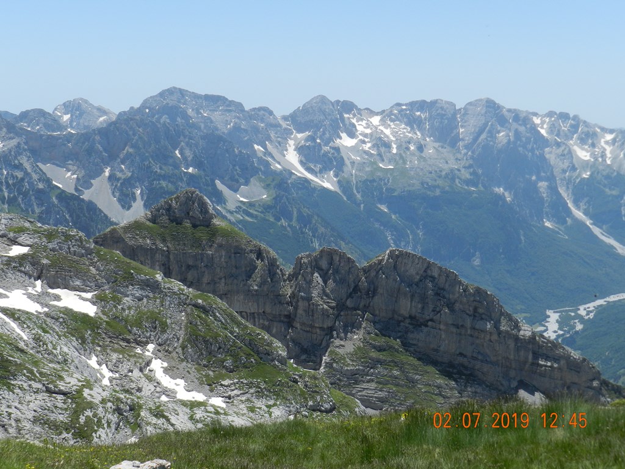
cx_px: 312
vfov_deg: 27.5
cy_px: 234
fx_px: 957
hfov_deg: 36.2
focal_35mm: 53
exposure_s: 1/1250
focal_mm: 9.4
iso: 160
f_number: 4.4
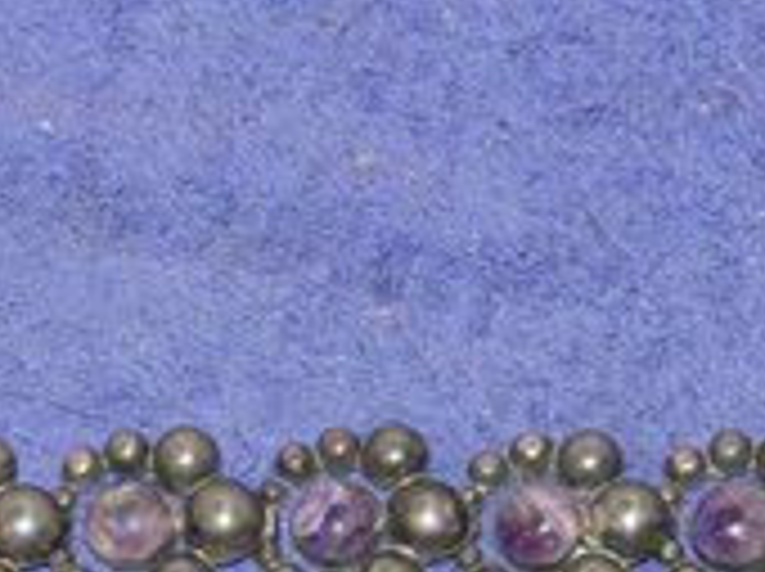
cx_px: 533
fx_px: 2670
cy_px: 502
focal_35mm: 121
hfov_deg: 16.3
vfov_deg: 12.1
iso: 200
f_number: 4.6
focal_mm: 10.7
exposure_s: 1/30
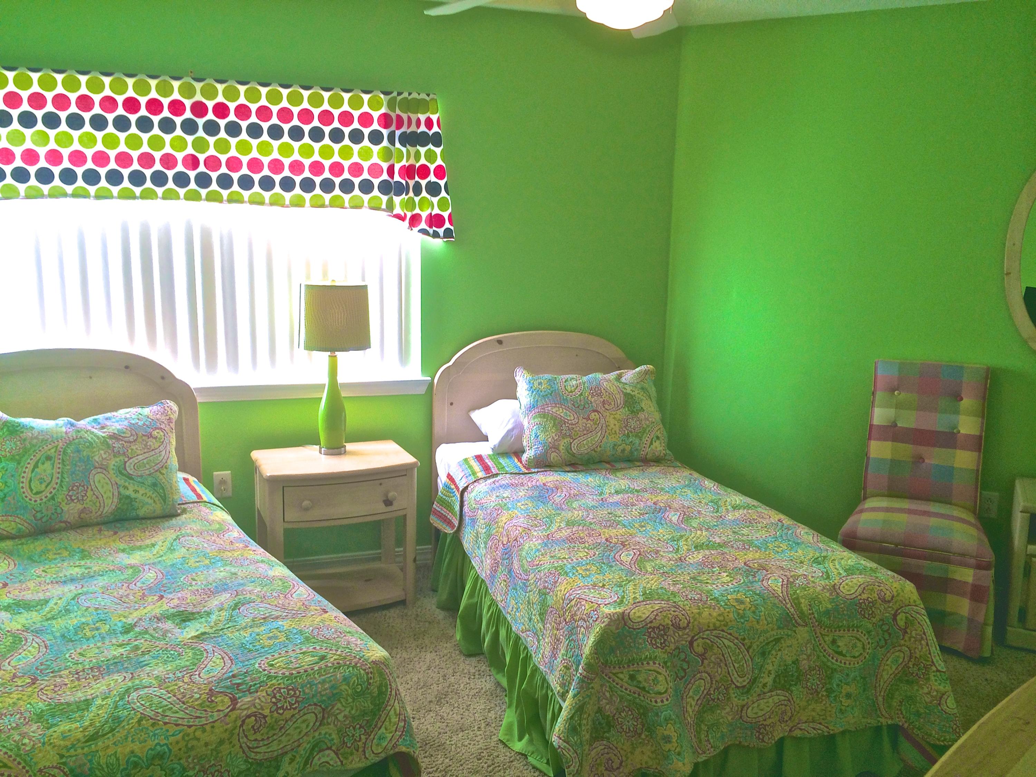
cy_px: 388
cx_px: 518
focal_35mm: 30
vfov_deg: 46.8
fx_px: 898
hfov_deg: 60.0
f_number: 2.2
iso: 40
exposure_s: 1/60
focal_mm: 4.12
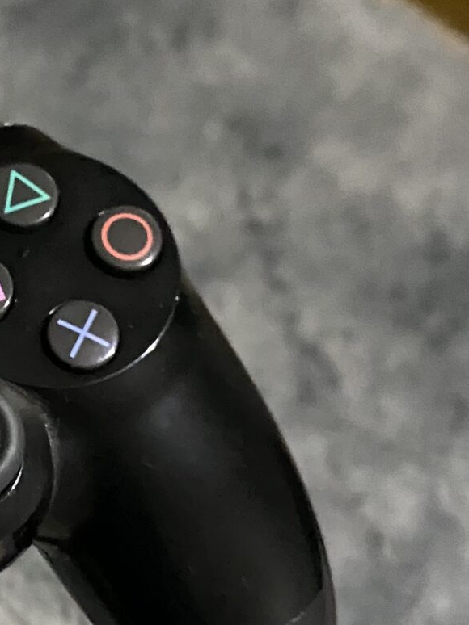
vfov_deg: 22.5
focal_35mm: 86
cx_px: -210
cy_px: 479
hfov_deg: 15.9
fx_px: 1554
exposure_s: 1/30
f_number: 1.8
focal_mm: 4.25
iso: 1000
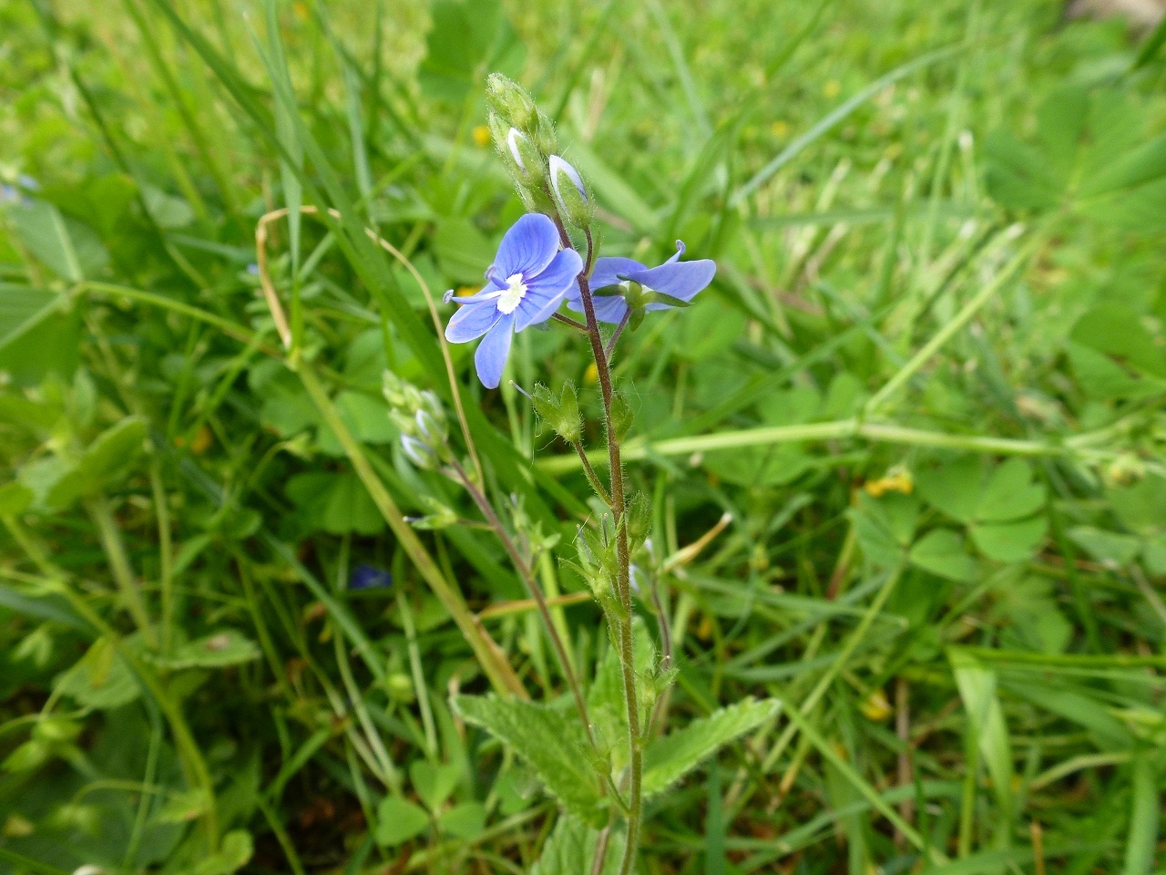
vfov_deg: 56.8
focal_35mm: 24
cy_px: 438
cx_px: 583
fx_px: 808
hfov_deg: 71.6
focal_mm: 4.3
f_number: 4
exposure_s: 1/160
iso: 100
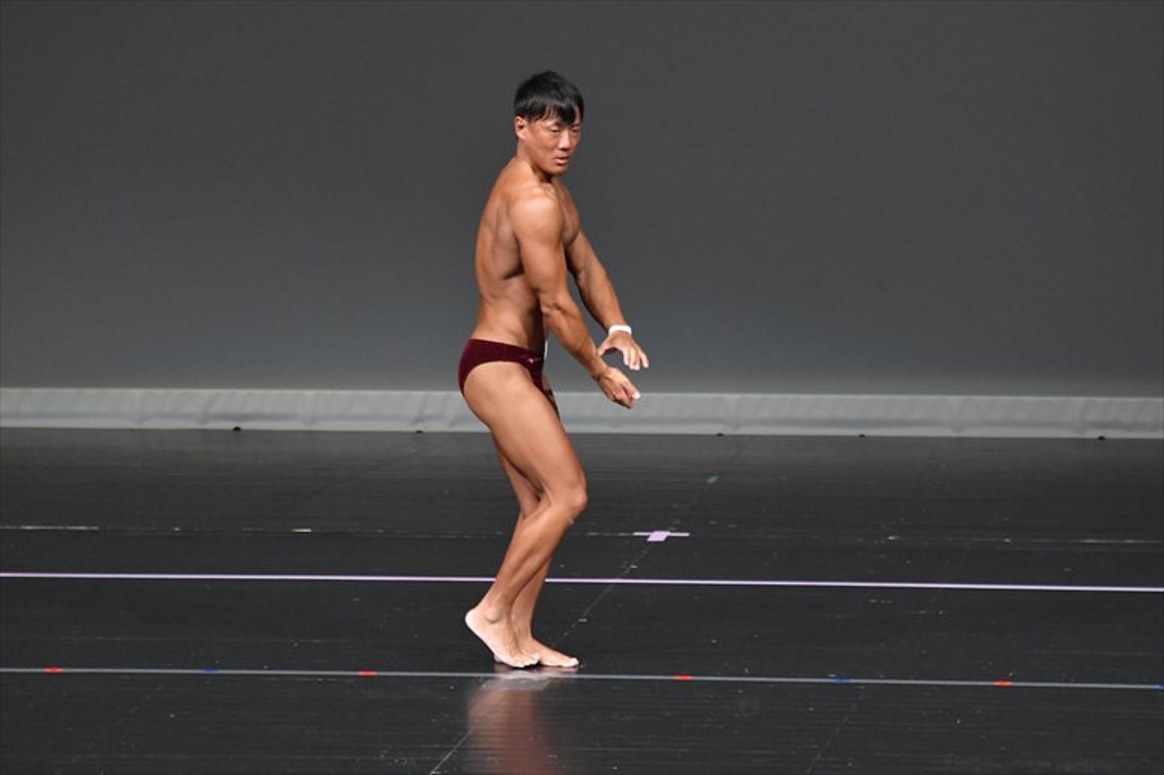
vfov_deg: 4.4
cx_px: 582
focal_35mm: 315
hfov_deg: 6.5
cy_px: 388
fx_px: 10180
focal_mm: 210
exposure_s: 1/400
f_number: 5.6
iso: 4000
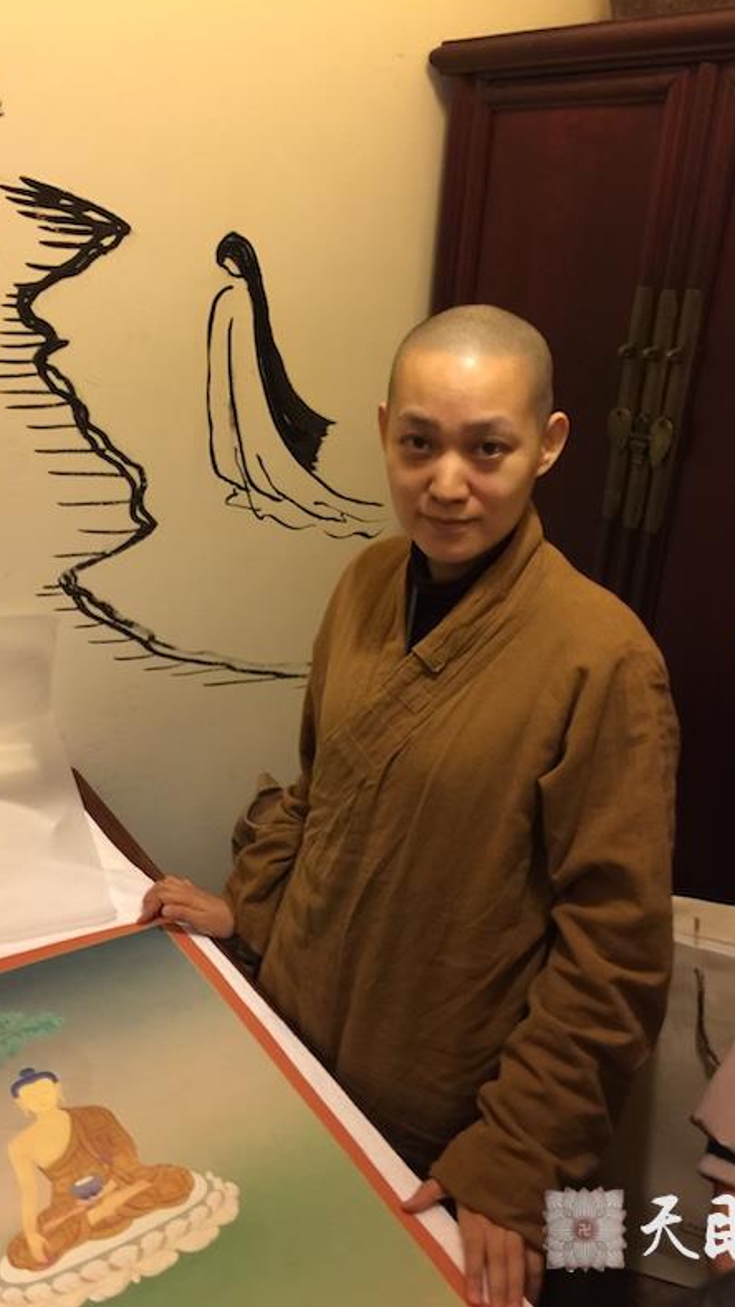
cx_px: 293
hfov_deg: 36.5
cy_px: 647
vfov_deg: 61.0
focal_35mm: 32
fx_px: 1109
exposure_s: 1/4
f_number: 2.2
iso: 125
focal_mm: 4.15
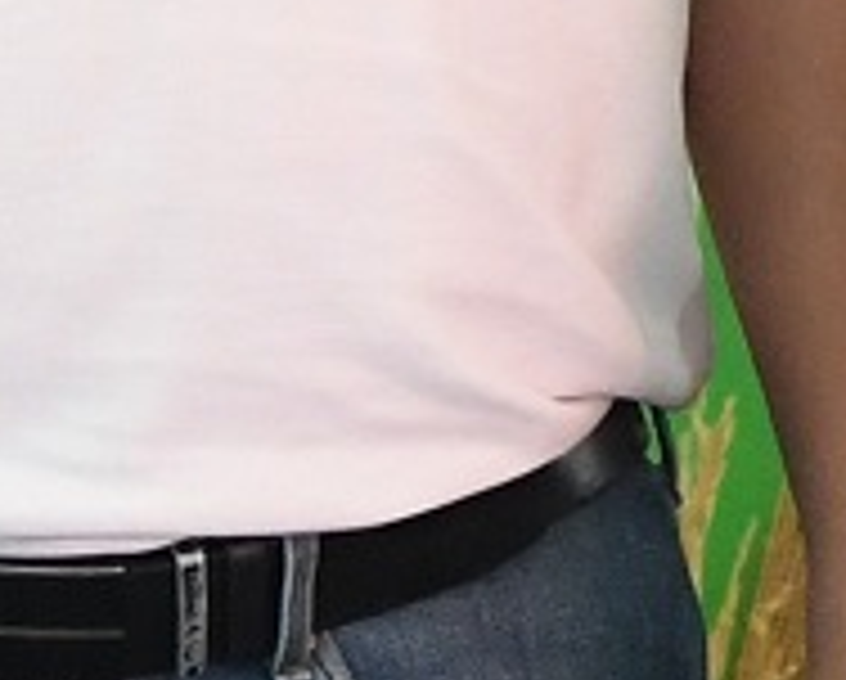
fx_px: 17103
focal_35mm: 682
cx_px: 1744
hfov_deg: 2.8
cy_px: -1626
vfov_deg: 2.2
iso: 2000
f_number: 4
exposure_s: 1/200
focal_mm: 40
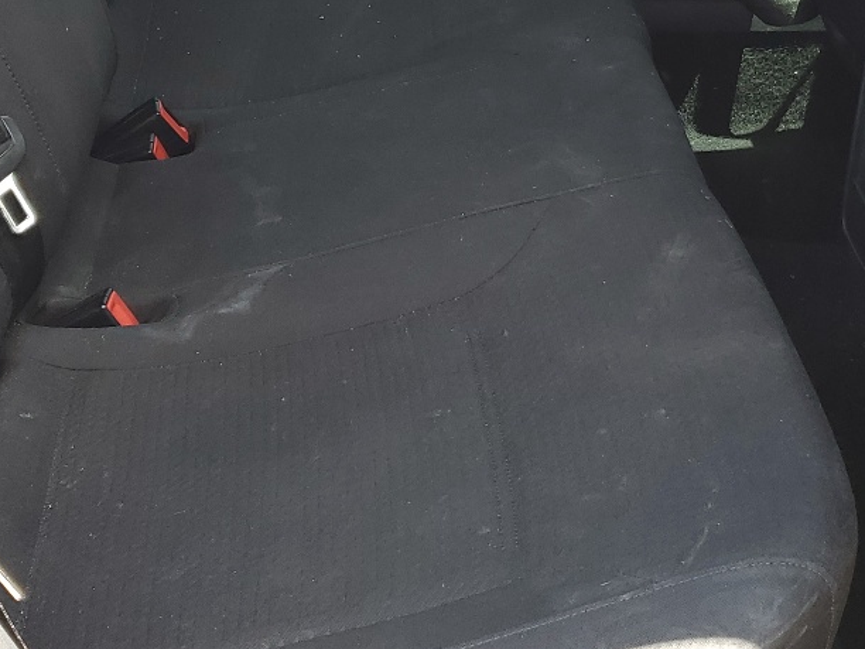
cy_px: 93
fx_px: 1699
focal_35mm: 68
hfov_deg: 28.5
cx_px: 488
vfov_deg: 21.2
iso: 50
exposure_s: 1/200
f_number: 1.5
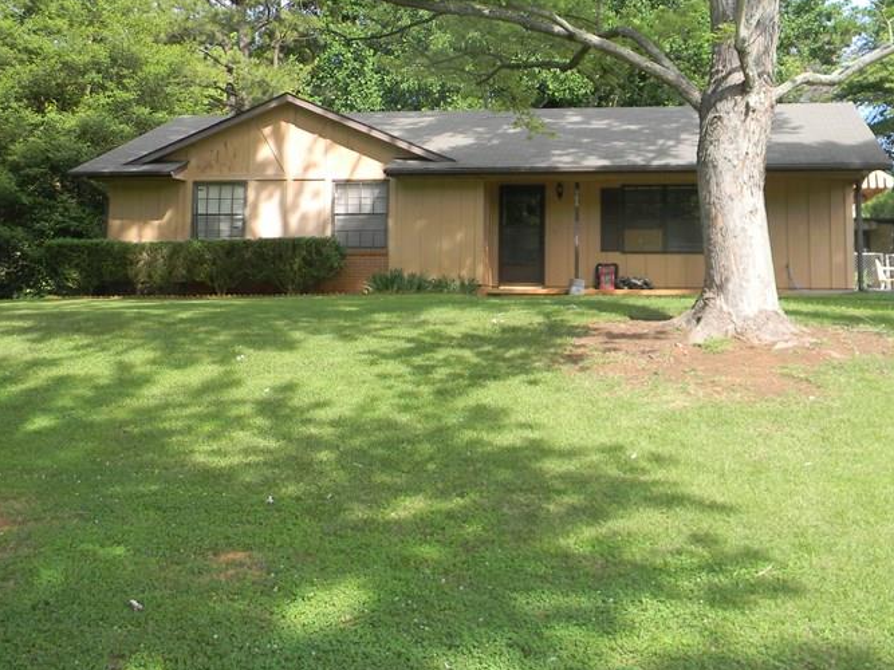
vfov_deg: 33.0
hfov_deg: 43.8
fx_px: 1110
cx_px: 509
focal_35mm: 43
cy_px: 182
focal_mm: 5
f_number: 3.5
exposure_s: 1/310
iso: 112
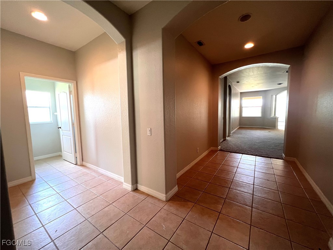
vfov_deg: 89.9
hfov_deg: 106.2
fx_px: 125
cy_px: 125
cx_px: 166
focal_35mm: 13
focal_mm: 1.57
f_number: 1.8
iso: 200
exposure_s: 1/60
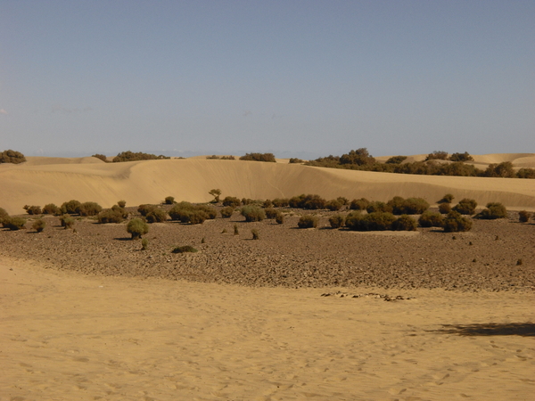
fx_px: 850
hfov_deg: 34.9
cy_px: 200
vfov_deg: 26.6
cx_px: 268
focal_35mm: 55
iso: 64
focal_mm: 9.3
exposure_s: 1/200
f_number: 11.1
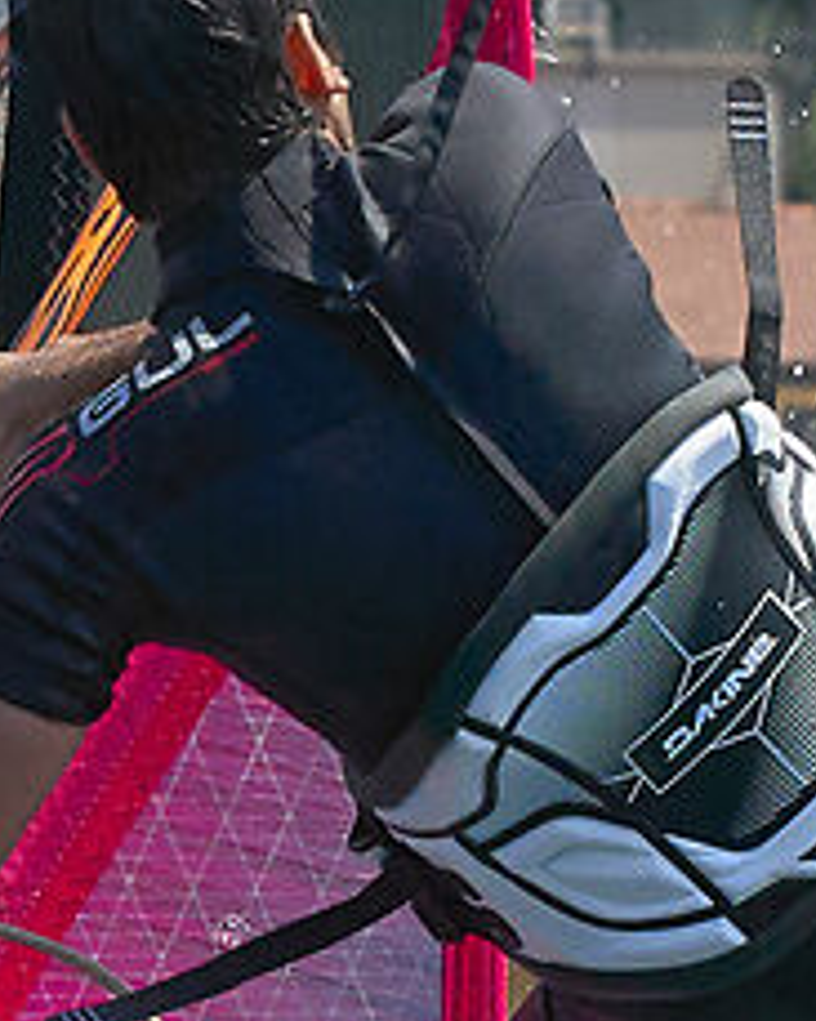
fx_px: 23804
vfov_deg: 2.5
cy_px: 562
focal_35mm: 788
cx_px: 241
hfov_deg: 2.0
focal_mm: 80
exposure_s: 1/2500
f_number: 6.3
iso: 560
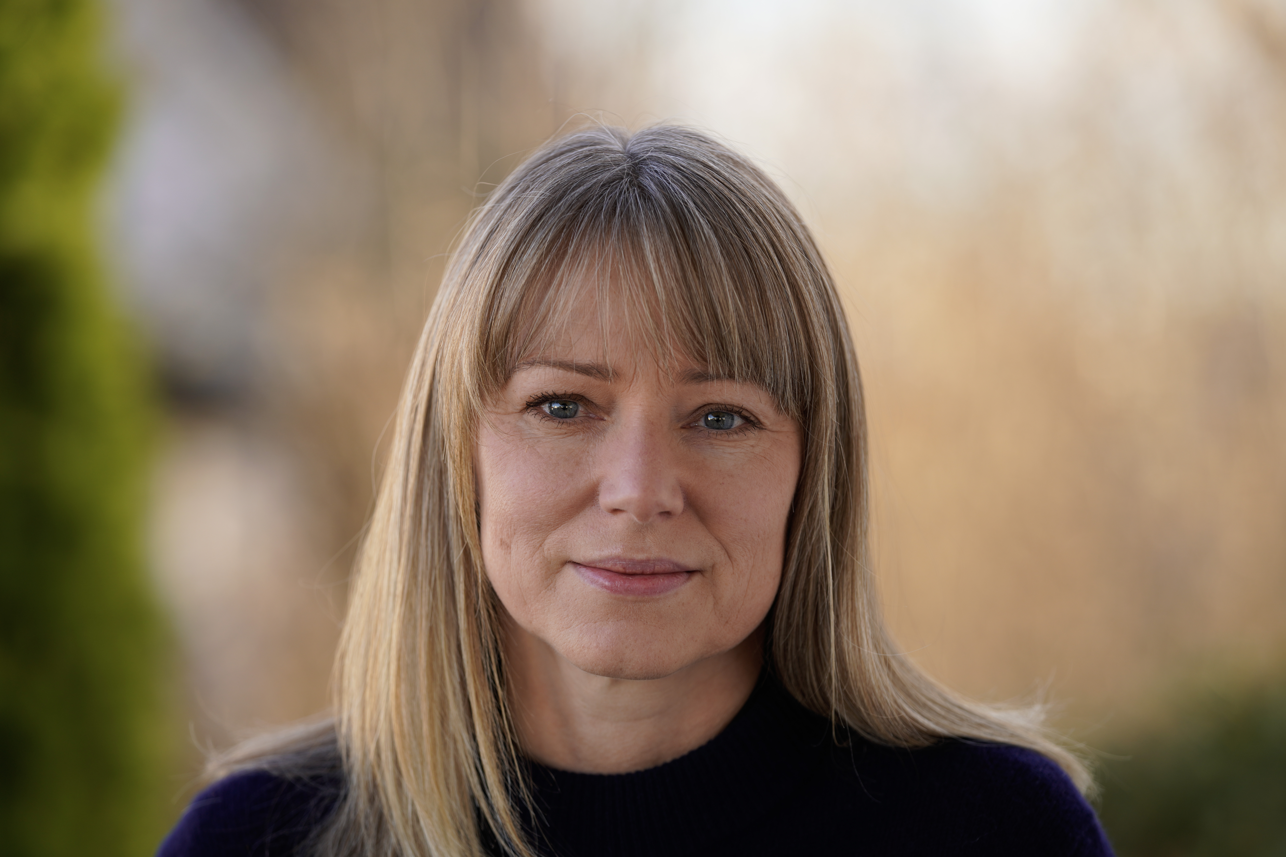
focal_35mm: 146
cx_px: 643
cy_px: 428
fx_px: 5215
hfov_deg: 14.1
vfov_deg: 9.4
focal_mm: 146
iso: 100
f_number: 3.5
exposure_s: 1/200
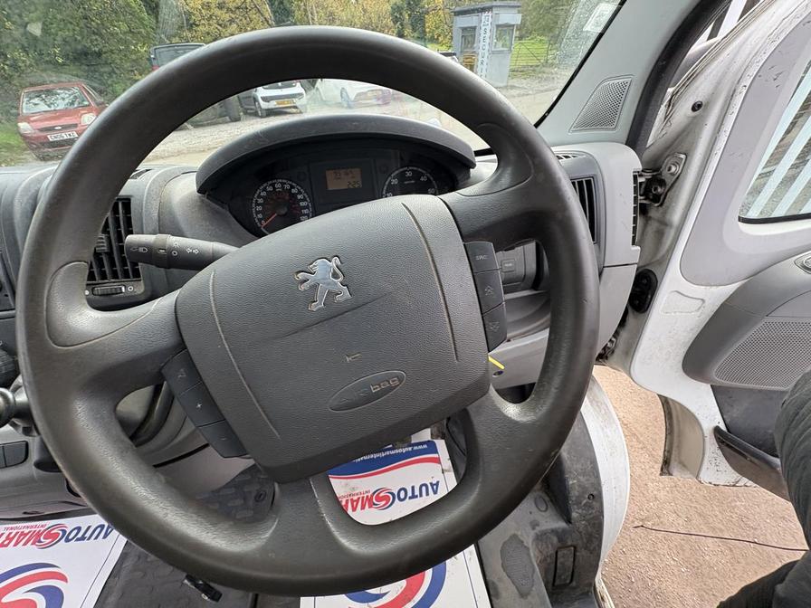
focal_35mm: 14
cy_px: 304
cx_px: 406
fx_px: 328
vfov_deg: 85.7
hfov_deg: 102.1
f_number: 2.2
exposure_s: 1/140
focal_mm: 2.22
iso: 80
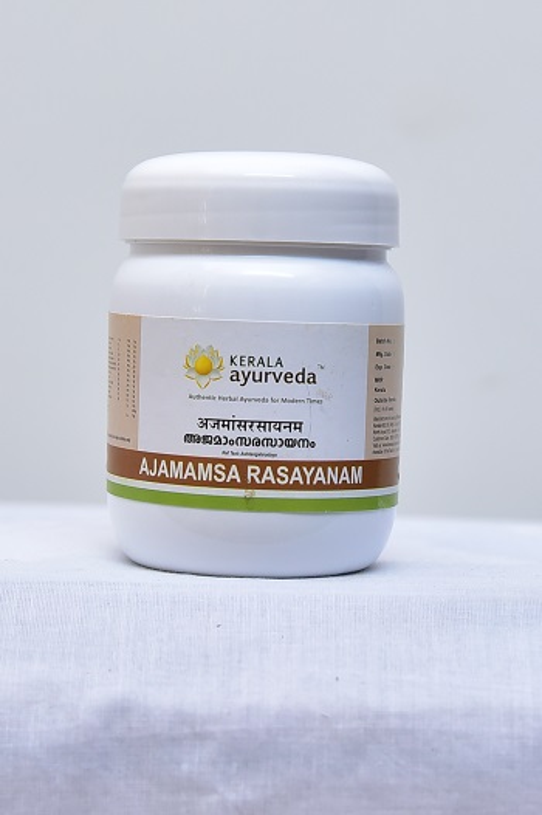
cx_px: 271
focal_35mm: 48
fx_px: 1085
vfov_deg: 41.1
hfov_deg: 28.0
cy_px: 408
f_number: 4
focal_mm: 48
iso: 1250
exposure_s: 1/125
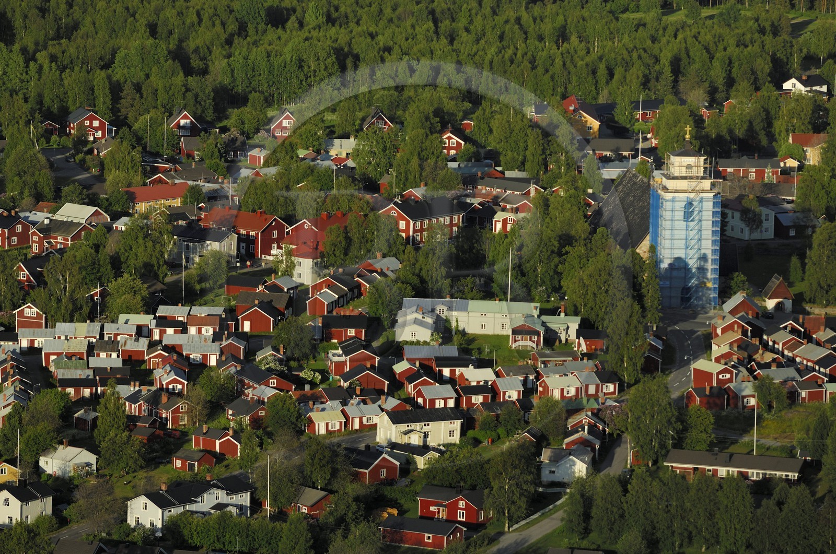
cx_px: 418
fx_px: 5216
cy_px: 277
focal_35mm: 225
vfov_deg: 6.1
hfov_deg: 9.2
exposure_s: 1/2000
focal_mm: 150
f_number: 2.8
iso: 100
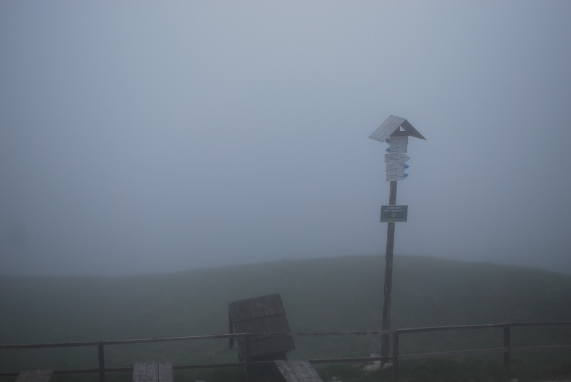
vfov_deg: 25.8
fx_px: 834
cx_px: 286
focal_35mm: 52
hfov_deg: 37.8
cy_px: 191
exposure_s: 1/2500
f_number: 2.5
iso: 100
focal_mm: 35
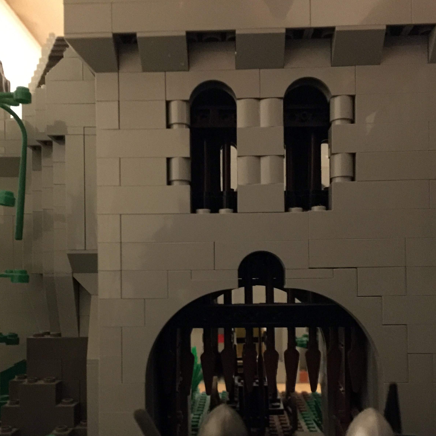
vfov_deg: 46.7
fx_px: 499
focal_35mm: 35
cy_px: 276
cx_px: 221
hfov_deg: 47.2
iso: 400
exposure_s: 1/4
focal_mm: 4.15
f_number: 2.2
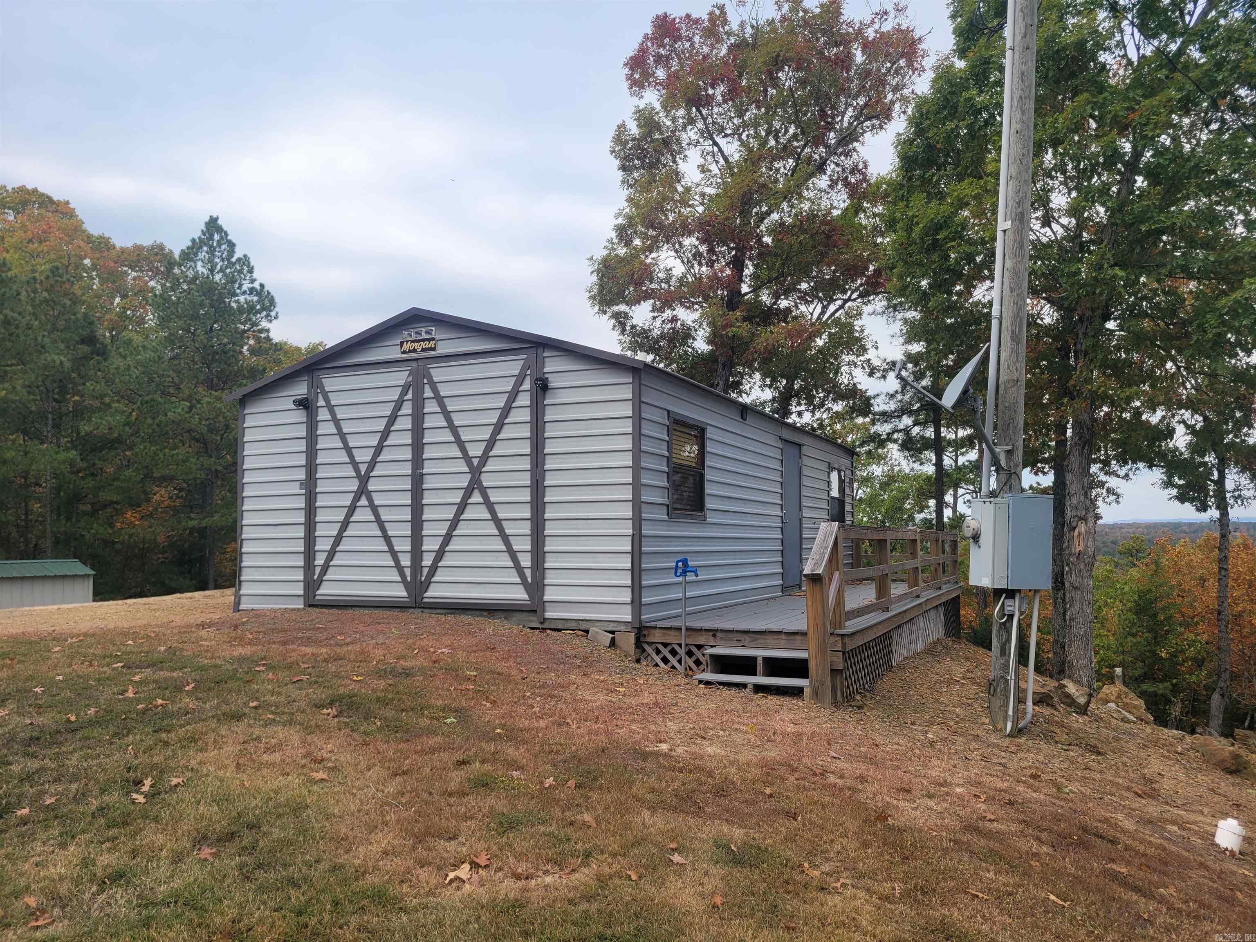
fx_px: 943
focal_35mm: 26
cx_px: 628
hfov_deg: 67.3
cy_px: 471
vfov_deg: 53.1
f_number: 1.8
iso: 40
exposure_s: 1/1096
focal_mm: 5.4
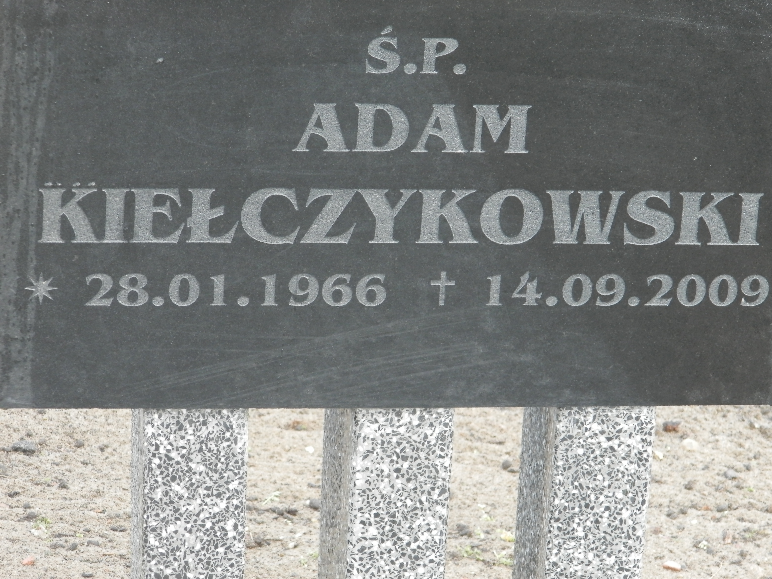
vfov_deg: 9.7
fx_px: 3412
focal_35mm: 153
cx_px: 386
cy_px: 290
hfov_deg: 12.9
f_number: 4.9
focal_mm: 27.4
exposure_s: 1/40
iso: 200
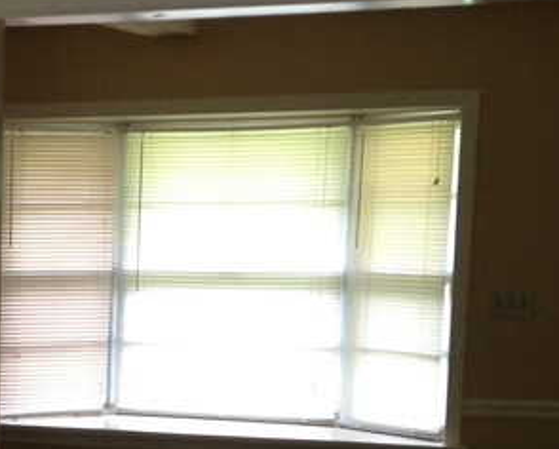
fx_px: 1855
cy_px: 474
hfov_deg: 16.3
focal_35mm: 112
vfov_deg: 13.6
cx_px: -146
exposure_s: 1/20
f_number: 2.4
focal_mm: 4.12
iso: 100
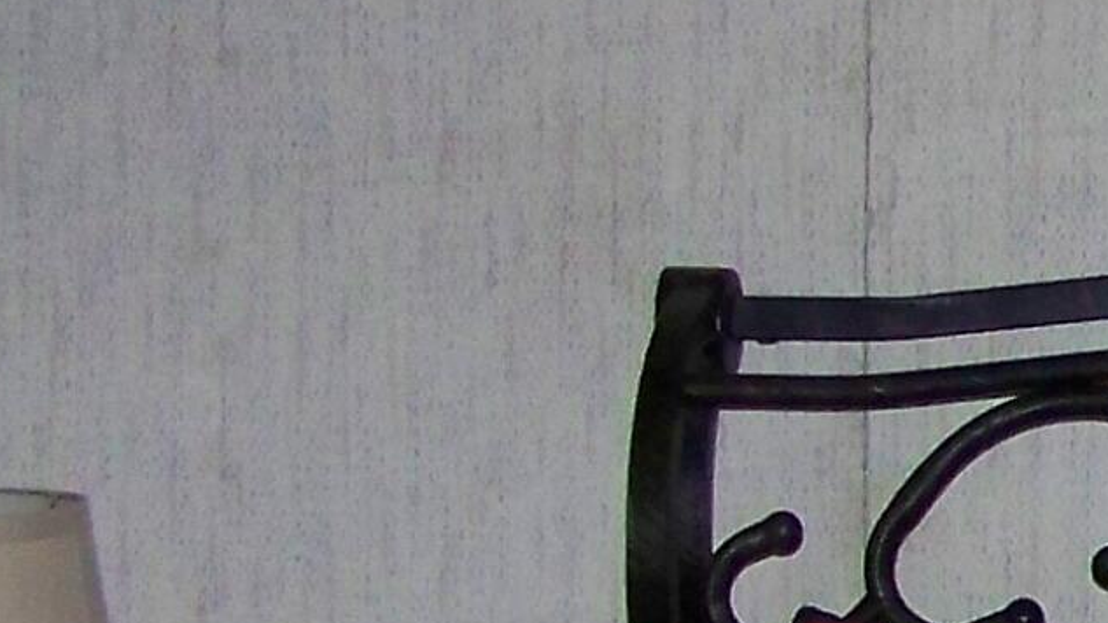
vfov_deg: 6.5
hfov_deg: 10.9
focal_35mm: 186
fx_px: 5464
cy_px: 546
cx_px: 1962
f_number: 2.8
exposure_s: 1/30
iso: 200
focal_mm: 5.85
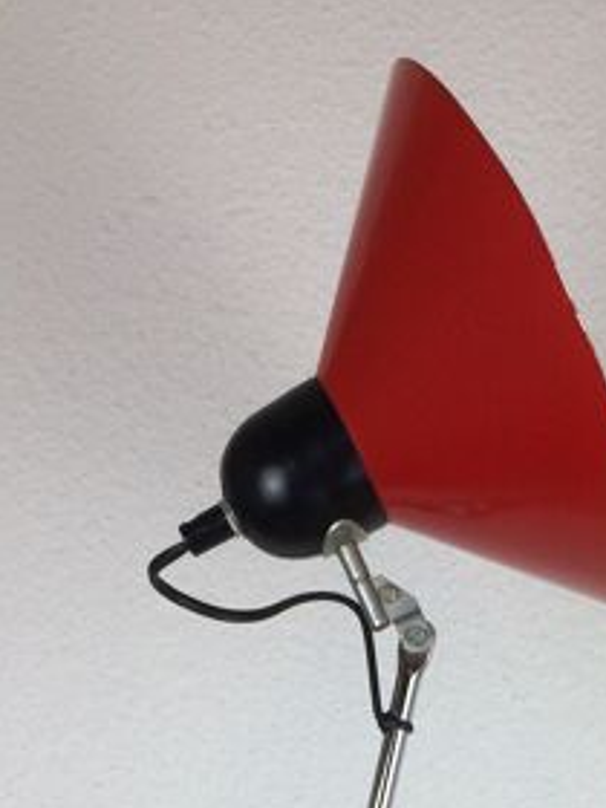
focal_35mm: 83
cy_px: 1143
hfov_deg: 17.6
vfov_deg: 20.7
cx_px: 491
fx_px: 1937
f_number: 2.2
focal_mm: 4.15
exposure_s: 1/100
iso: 40
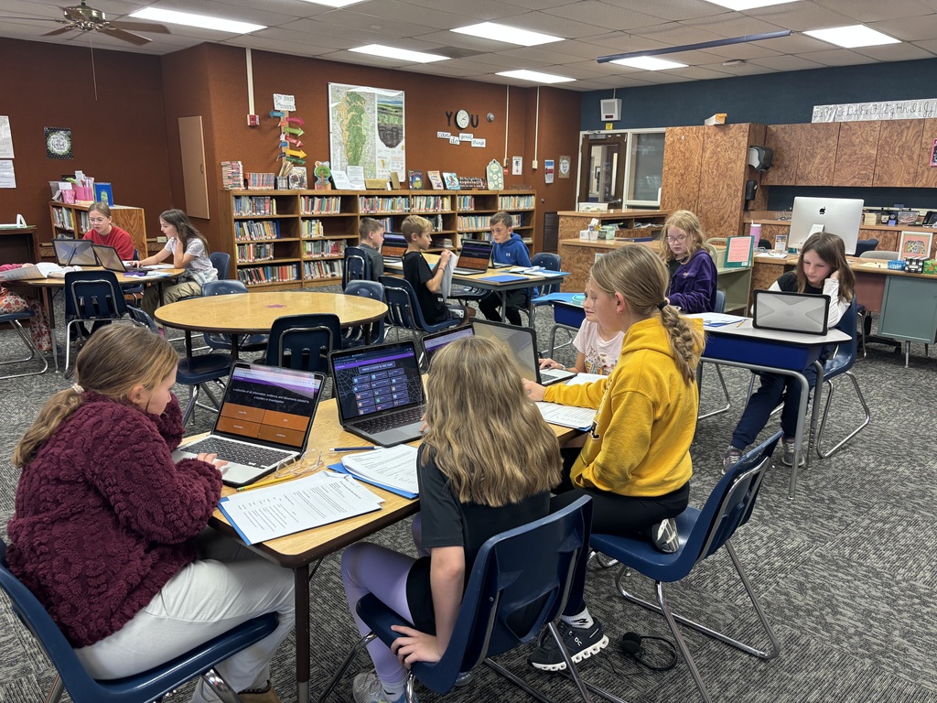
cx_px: 468
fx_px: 704
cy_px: 352
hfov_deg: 67.3
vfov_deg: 53.1
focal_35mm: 26
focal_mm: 5.96
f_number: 1.6
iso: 160
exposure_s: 1/60
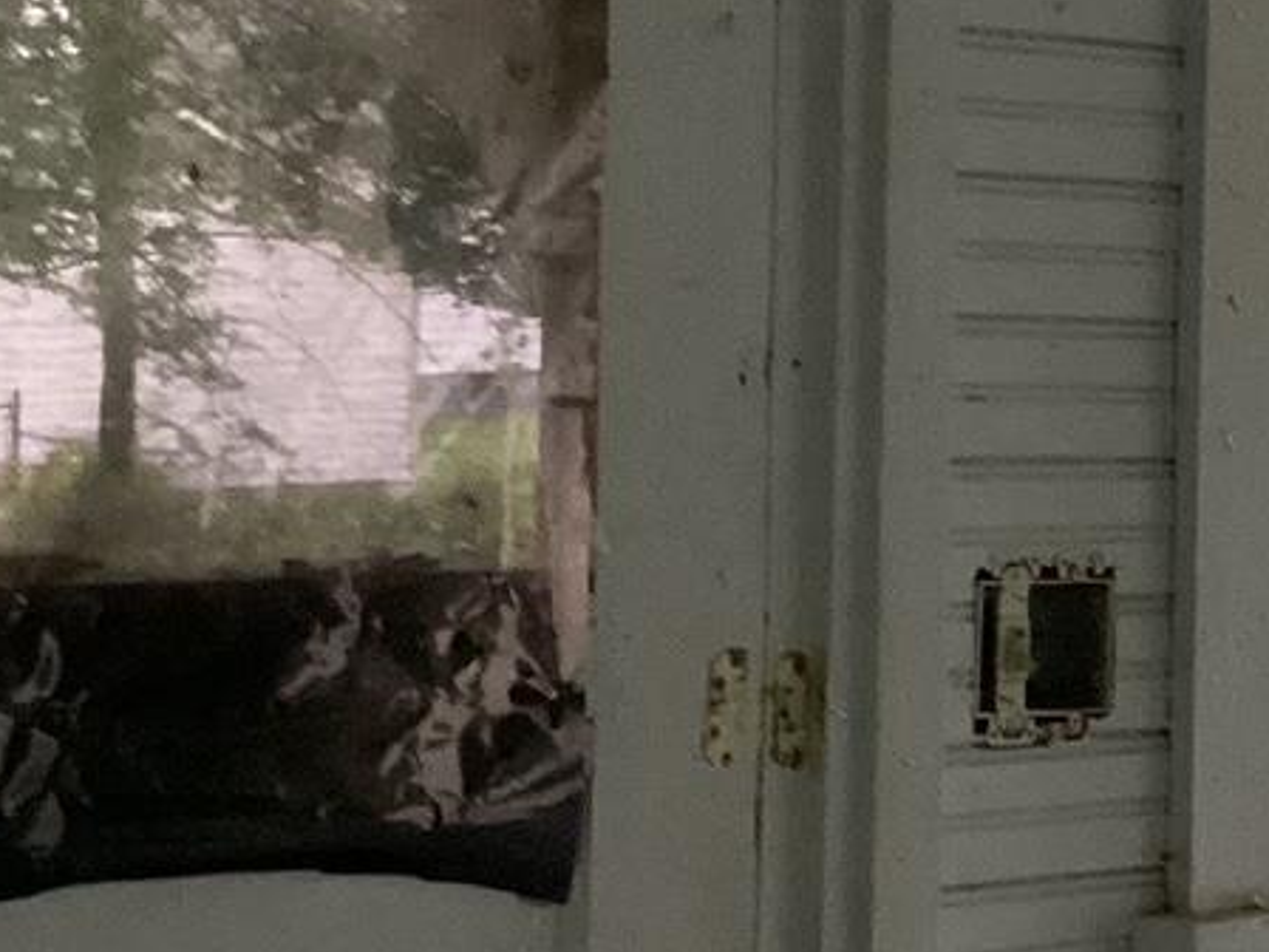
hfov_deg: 16.3
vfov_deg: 13.1
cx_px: 1731
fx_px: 4143
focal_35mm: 113
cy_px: 351
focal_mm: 3.3
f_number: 2.4
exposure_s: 1/60
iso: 250
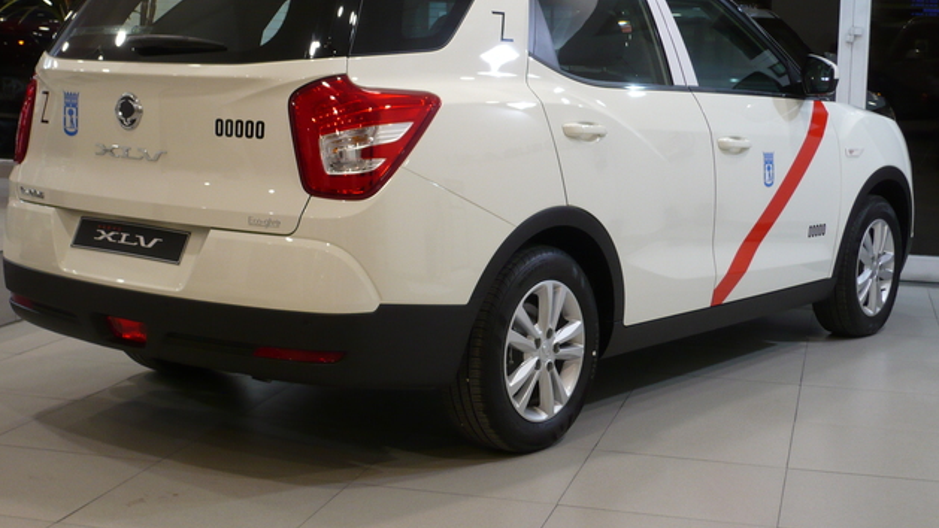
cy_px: 212
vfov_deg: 19.7
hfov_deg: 34.4
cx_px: 466
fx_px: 1519
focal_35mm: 61
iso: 125
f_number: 3.5
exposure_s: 1/30
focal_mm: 9.1
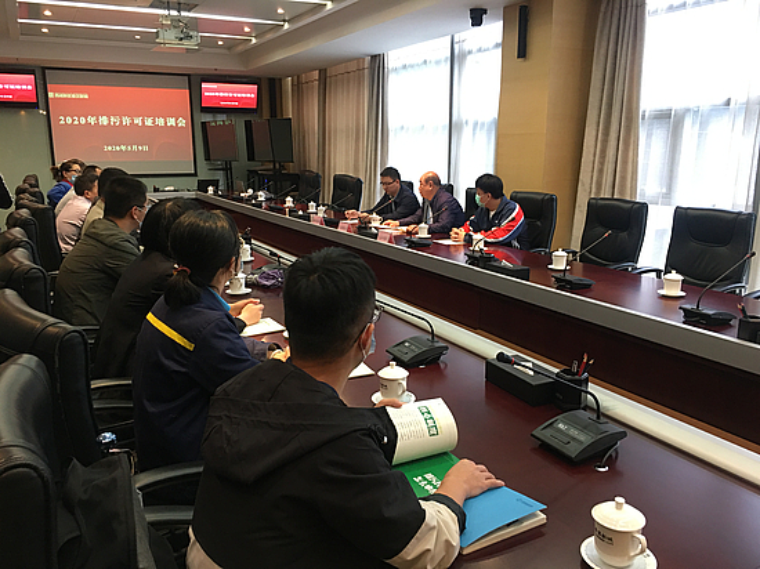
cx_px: 380
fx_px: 636
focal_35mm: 29
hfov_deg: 61.7
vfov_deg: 48.2
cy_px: 284
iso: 100
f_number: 2.2
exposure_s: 1/17
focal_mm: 4.15
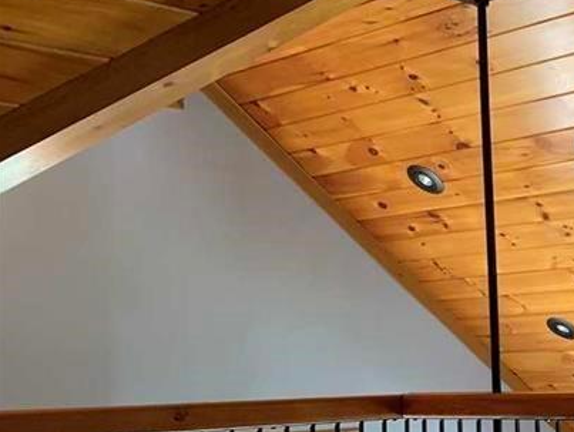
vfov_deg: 21.9
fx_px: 1095
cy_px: 366
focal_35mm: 66
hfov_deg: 25.6
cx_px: 726
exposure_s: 1/60
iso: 160
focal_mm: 4.25
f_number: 1.8
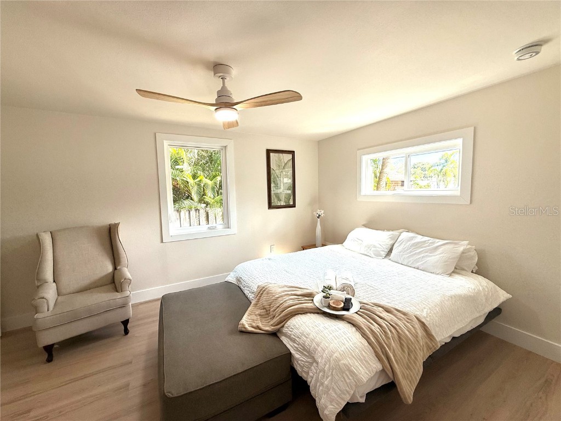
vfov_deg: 85.7
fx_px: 227
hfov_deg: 102.1
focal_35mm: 14
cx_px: 280
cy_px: 210
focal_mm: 2.22
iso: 64
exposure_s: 1/142
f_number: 2.2
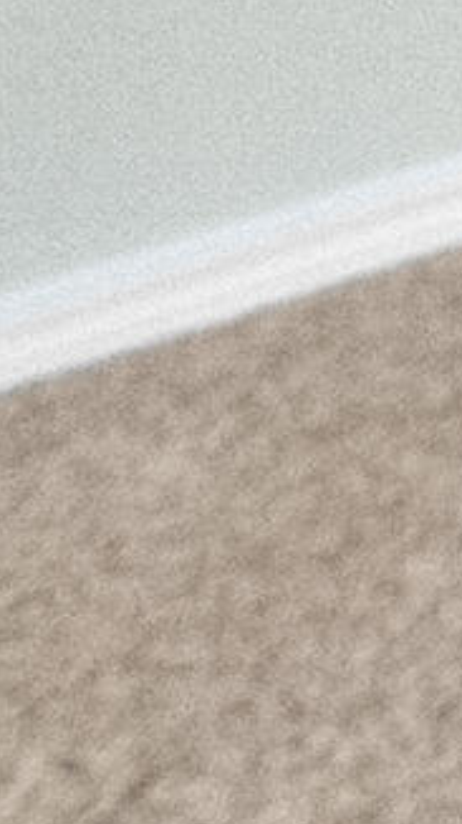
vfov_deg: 11.6
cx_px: 3274
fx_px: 2945
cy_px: -1422
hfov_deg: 4.4
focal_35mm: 135
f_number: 10
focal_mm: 14
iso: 12800
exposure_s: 1/8
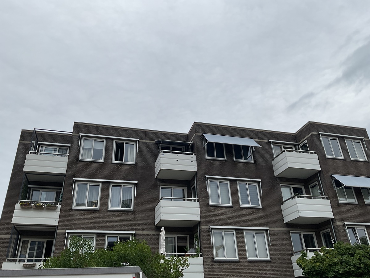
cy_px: 139
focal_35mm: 29
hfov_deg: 61.7
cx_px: 185
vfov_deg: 48.2
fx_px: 310
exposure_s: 1/3322
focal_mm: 3
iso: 16
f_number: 1.8
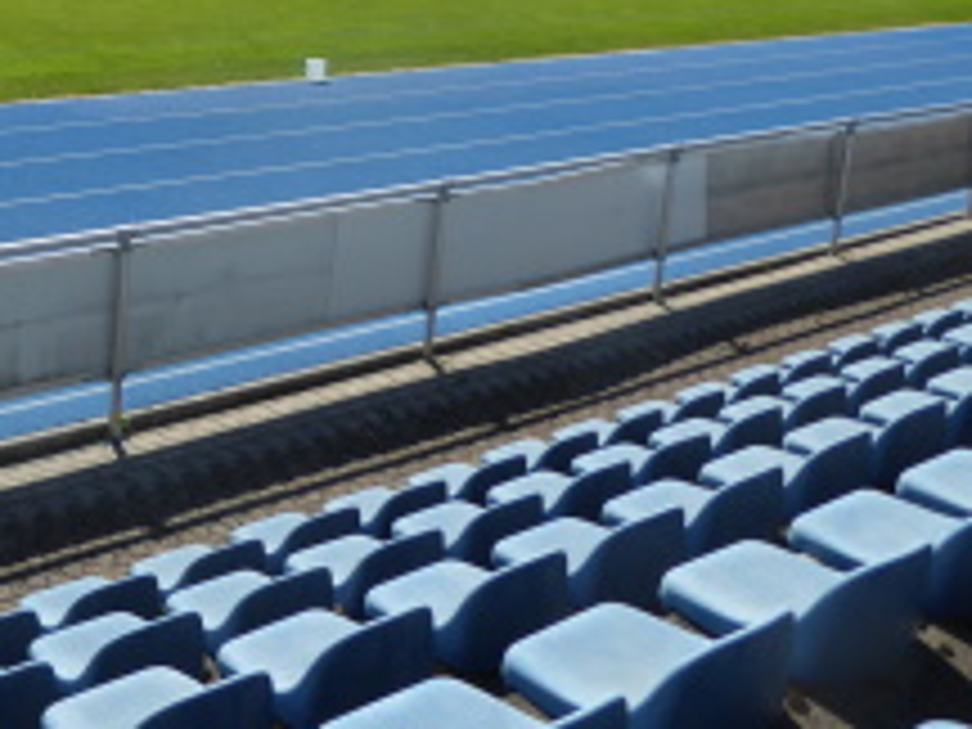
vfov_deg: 27.8
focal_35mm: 50
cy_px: 50
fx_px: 1404
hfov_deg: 34.7
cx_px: 0
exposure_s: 1/1000
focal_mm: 4.3
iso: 80
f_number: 3.3
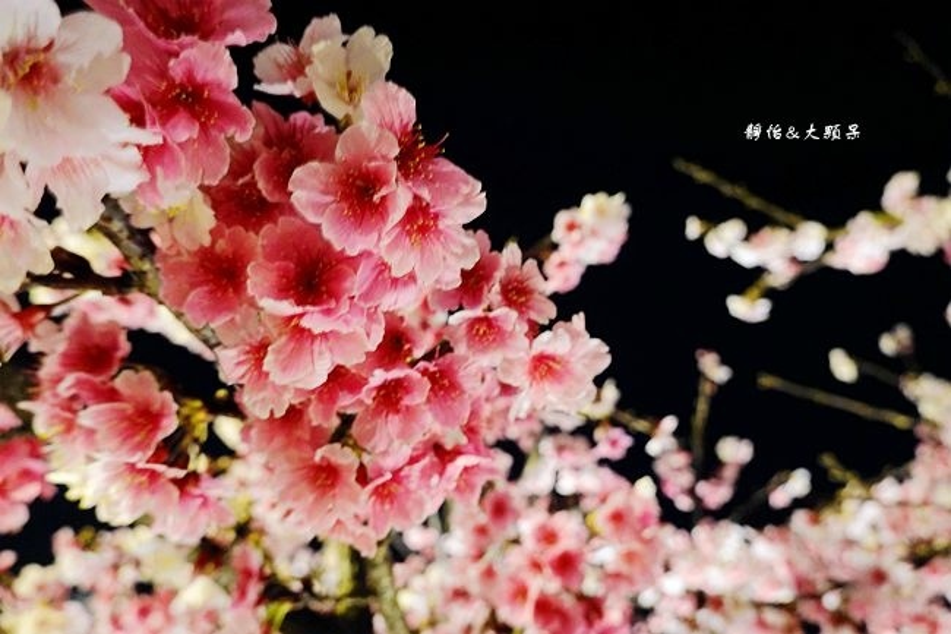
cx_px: 476
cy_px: 317
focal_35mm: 24
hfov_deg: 73.8
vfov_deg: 53.1
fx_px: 634
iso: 1600
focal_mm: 9
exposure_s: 1/4
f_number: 2.8
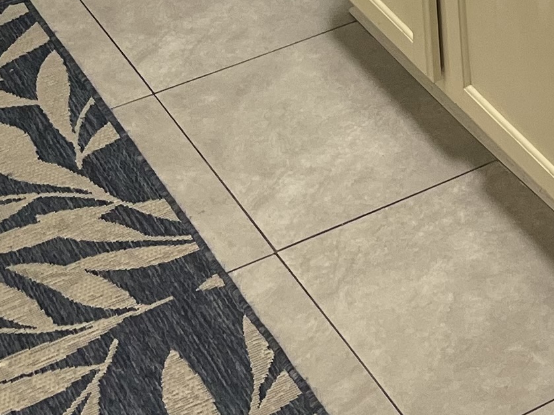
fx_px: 2000
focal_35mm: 125
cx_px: 602
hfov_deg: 15.4
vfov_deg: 10.5
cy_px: -515
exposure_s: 1/60
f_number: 1.6
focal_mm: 5.1
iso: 80
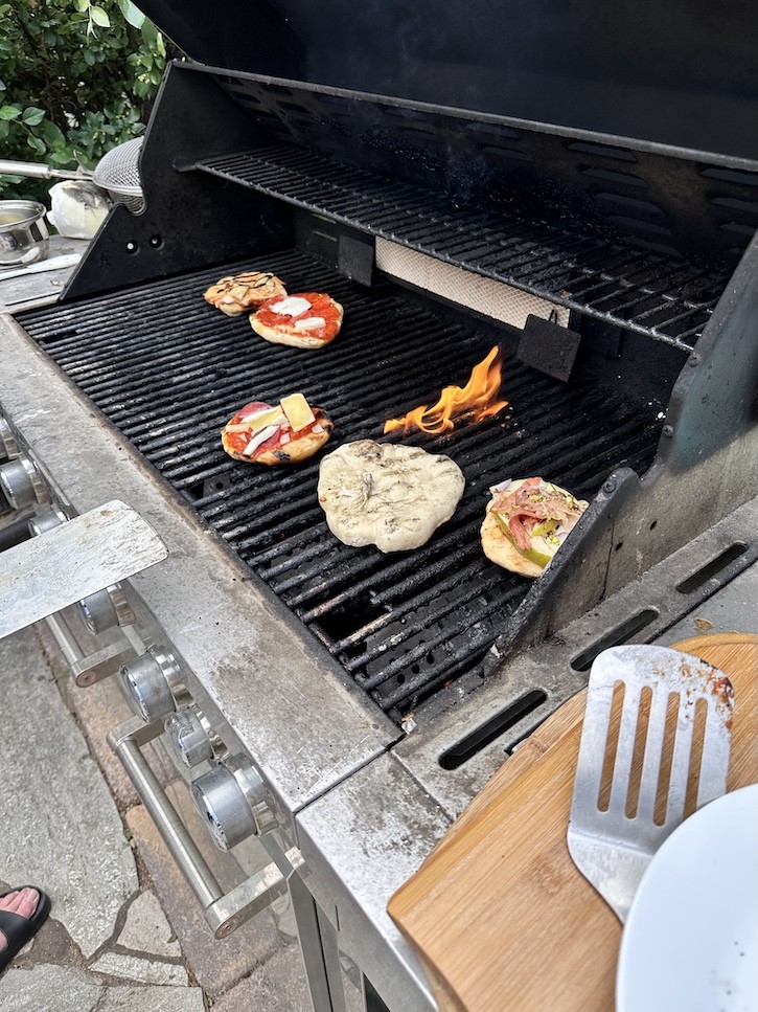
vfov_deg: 71.6
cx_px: 379
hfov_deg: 56.8
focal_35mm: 24
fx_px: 701
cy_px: 506
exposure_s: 1/791
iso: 80
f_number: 1.78
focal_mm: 6.86
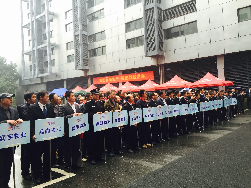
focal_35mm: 29
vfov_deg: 48.2
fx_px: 210
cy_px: 94
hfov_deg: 61.7
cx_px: 126
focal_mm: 4.15
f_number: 2.2
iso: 125
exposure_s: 1/33
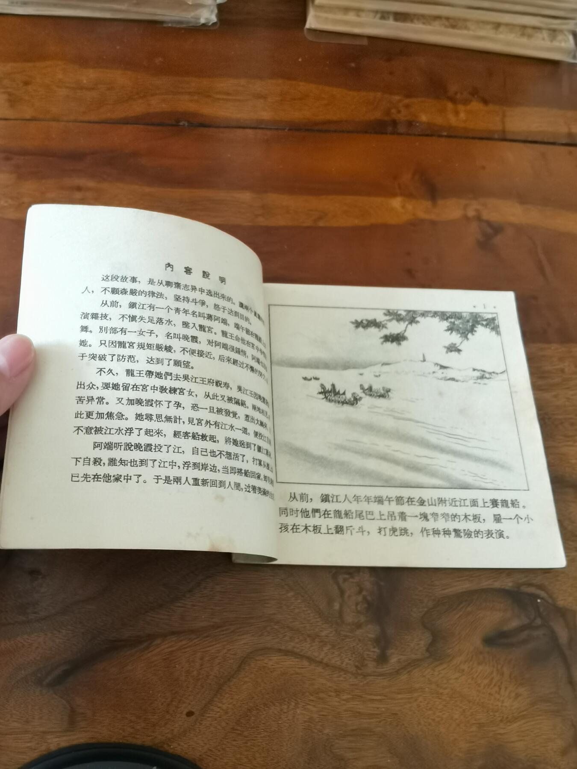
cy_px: 384
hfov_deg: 51.4
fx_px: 600
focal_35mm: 27
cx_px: 288
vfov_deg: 65.3
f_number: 2.2
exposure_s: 1/33.3
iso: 200
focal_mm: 2.26
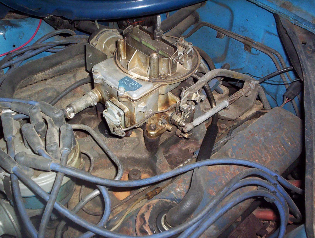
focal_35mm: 38
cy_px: 119
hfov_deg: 48.9
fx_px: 347
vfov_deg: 37.9
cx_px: 158
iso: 140
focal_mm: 4.99
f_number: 4.5
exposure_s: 1/60
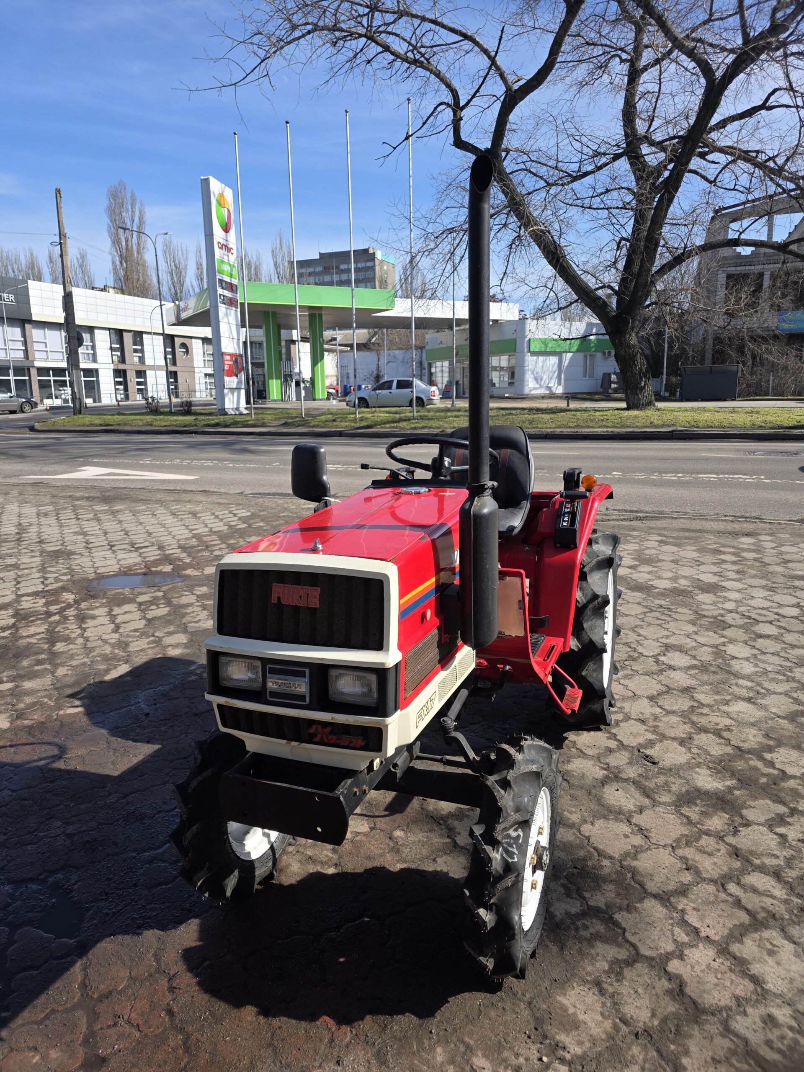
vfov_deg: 73.9
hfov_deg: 58.9
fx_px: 712
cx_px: 402
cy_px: 536
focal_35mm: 23
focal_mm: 6.3
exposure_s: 1/4057
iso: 80
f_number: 1.7
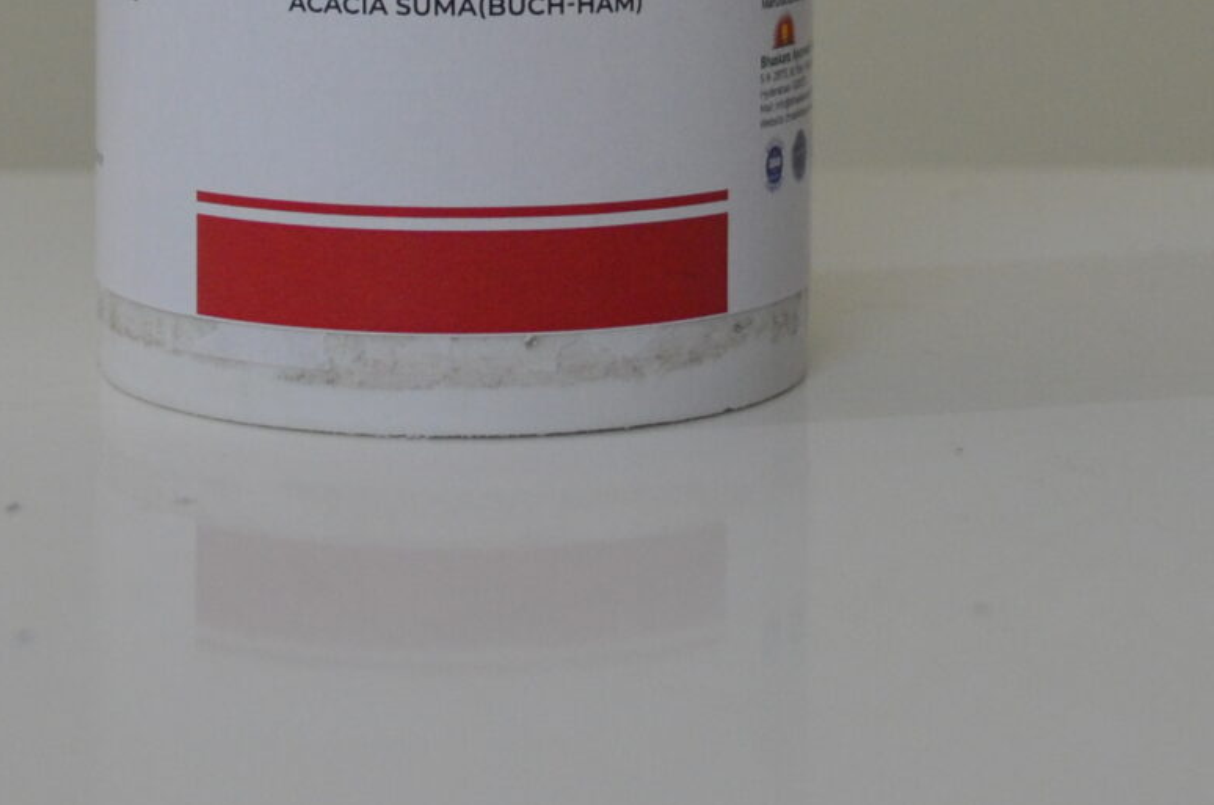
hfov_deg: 15.9
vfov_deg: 10.2
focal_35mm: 129
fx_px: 4342
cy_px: -466
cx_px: 436
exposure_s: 1/50
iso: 800
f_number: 4.2
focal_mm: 26
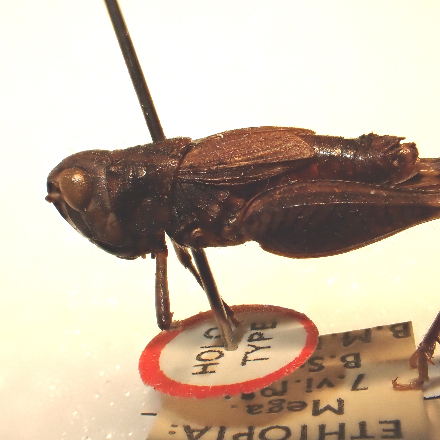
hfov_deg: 29.0
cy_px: 220
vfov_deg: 29.1
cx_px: 263
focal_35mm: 59
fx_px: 848
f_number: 4.5
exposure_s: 1/320
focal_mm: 9.01
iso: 100
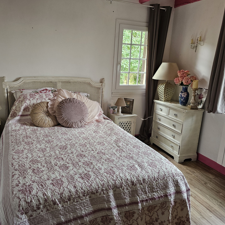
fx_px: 206
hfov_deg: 57.2
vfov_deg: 57.3
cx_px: 103
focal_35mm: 28
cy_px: 112
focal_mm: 6.3
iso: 320
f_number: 1.7
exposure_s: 1/100
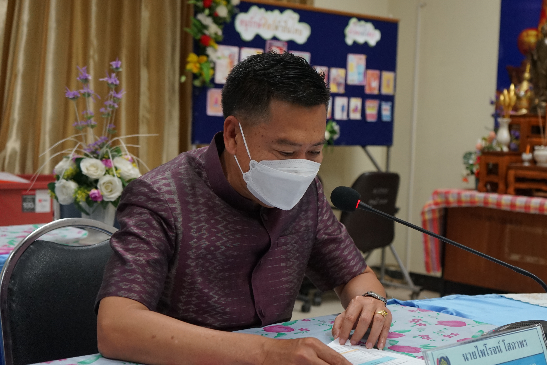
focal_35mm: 58
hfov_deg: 34.3
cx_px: 346
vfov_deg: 23.3
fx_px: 881
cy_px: 219
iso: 1600
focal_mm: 44
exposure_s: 1/160
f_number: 4.5
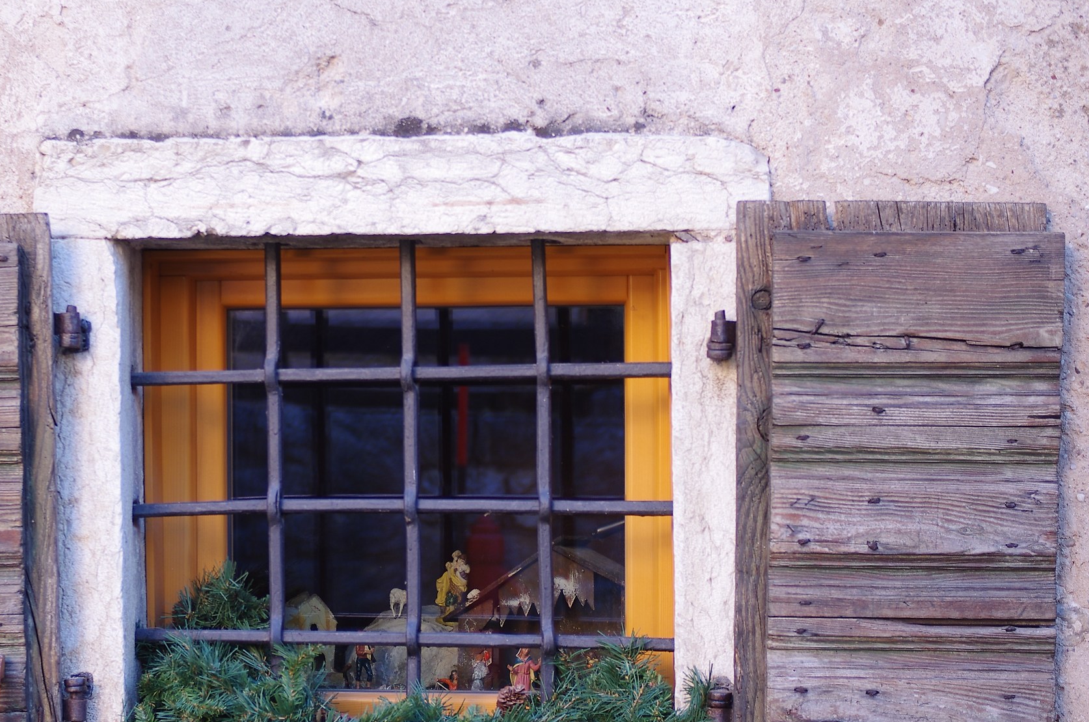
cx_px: 390
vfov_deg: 15.8
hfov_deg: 23.6
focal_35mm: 86
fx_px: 2596
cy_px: 502
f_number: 2.8
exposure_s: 1/60
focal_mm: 40
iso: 100
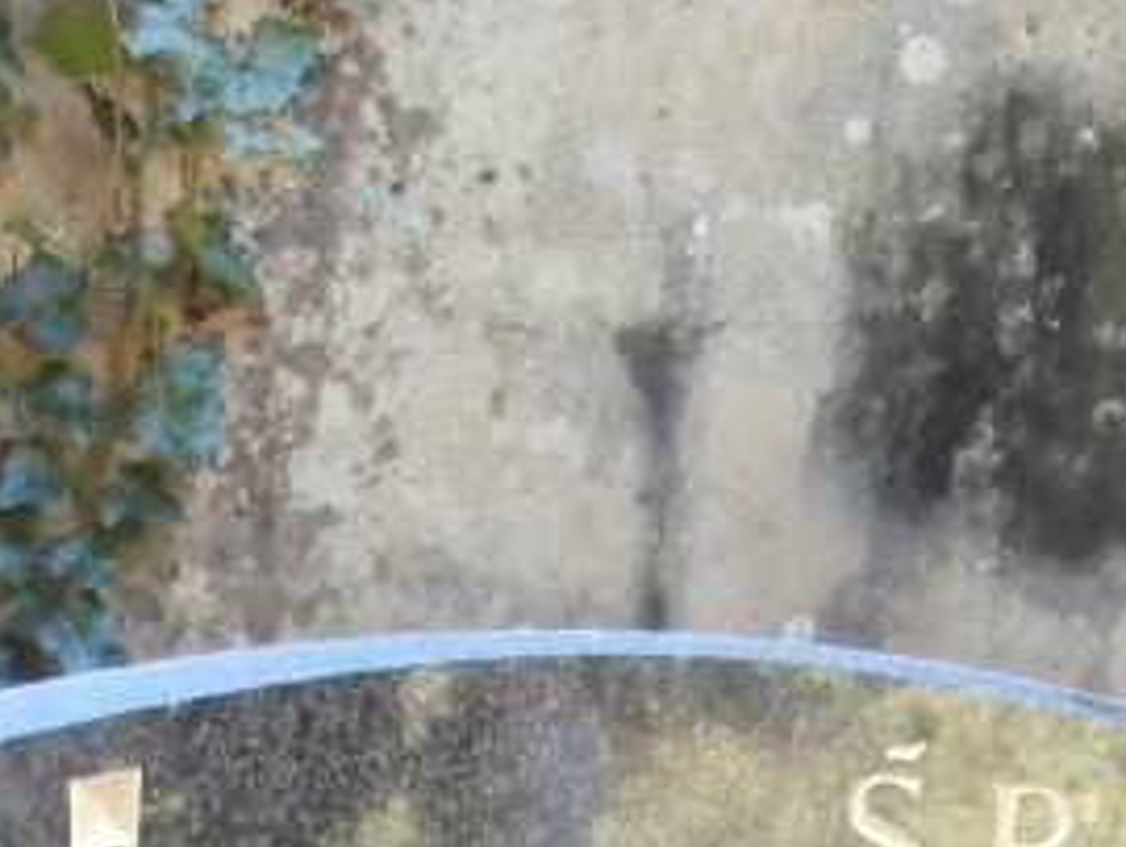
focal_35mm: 91
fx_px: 2963
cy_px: 1590
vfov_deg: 14.1
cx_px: 492
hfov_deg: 21.5
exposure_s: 1/30
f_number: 3
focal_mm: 4.2
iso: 160
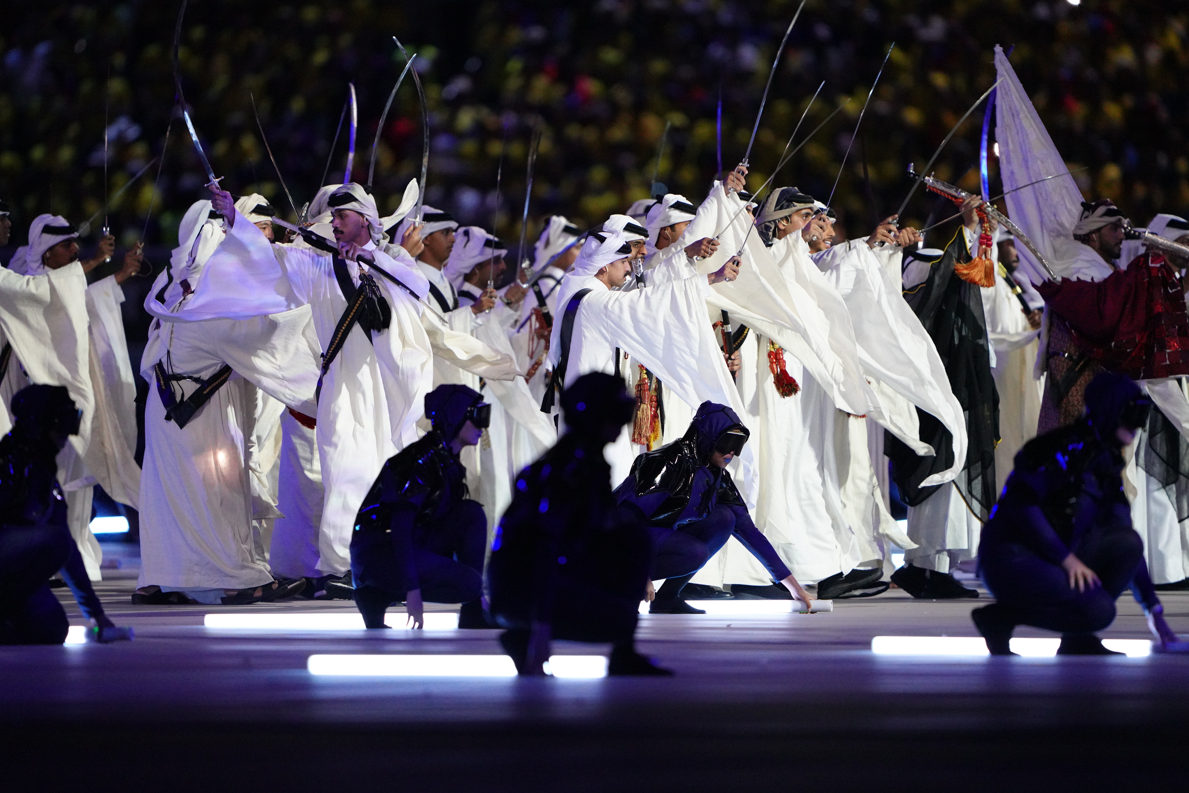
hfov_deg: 5.1
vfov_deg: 3.4
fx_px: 13441
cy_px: 401
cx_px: 603
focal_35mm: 407
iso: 4000
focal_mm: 400
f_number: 2.8
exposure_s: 1/320
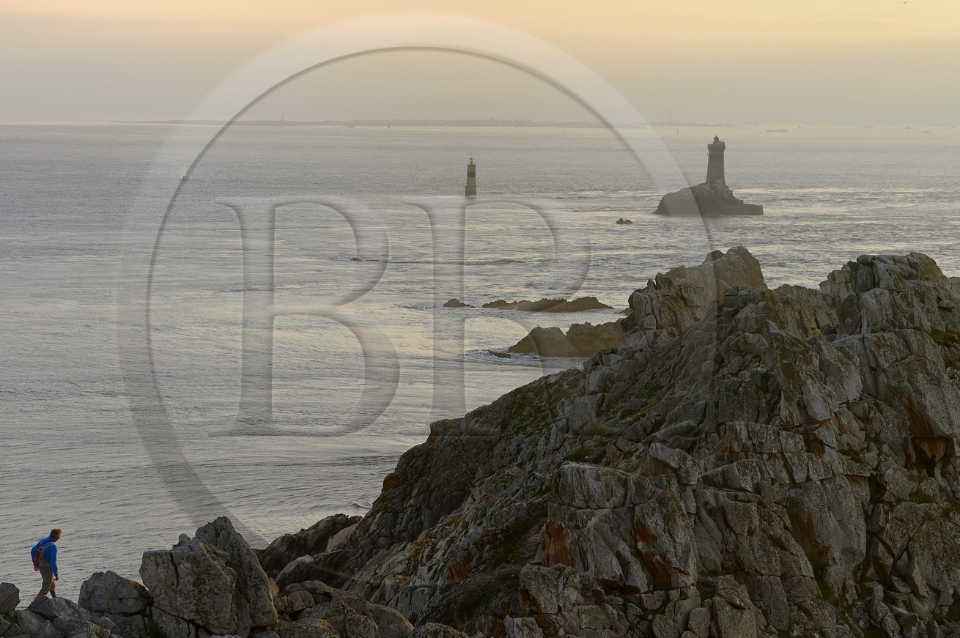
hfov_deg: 19.5
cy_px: 317
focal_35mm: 105
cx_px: 415
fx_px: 2797
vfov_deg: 13.0
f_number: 7.1
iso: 200
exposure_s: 1/320
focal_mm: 86
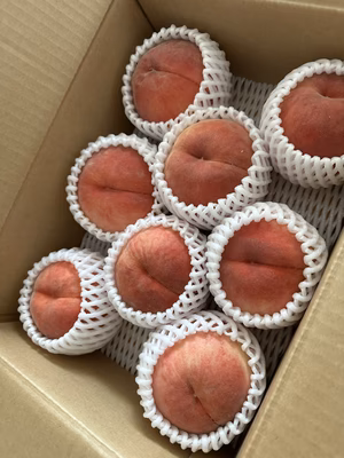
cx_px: 172
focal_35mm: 24
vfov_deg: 71.6
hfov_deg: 56.8
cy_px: 229
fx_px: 318
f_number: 1.78
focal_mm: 6.86
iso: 400
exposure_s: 1/60
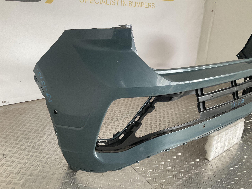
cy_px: 94
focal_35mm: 29
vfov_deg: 48.2
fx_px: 211
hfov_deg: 61.7
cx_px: 126
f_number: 1.8
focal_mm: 3
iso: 64
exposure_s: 1/120
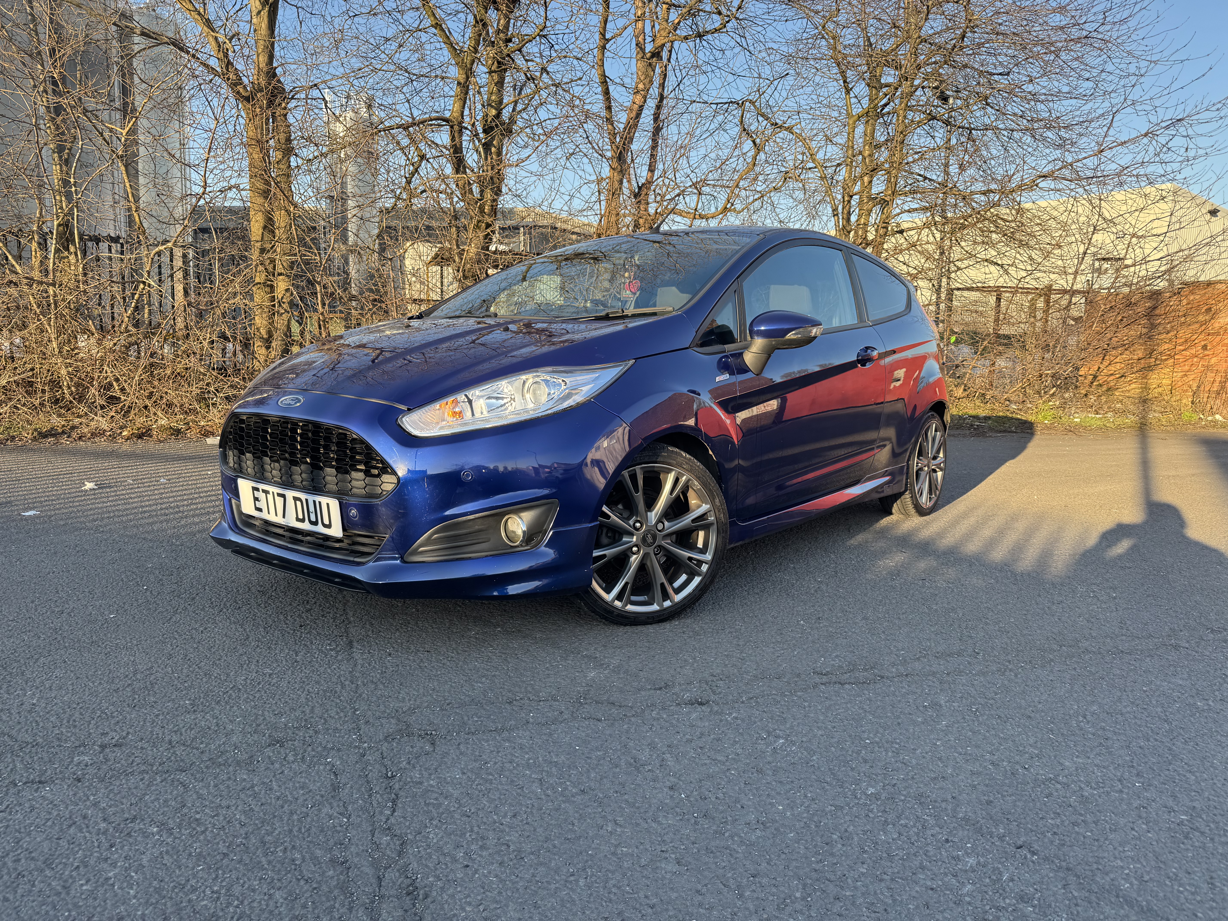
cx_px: 614
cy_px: 460
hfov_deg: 71.6
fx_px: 851
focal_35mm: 24
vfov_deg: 56.8
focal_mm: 6.76
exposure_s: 1/864
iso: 80
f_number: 1.78
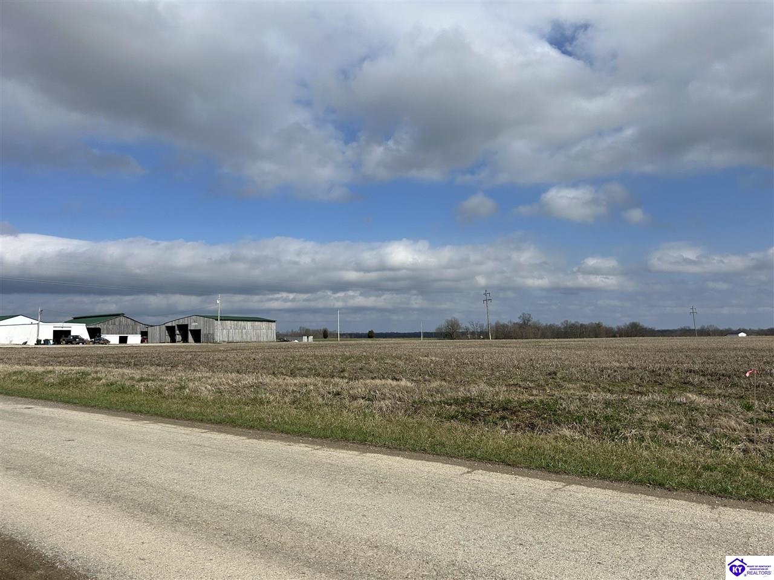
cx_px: 387
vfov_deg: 53.1
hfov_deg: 67.3
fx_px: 581
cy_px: 290
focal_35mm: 26
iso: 50
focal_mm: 5.7
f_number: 1.5
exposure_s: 1/8696
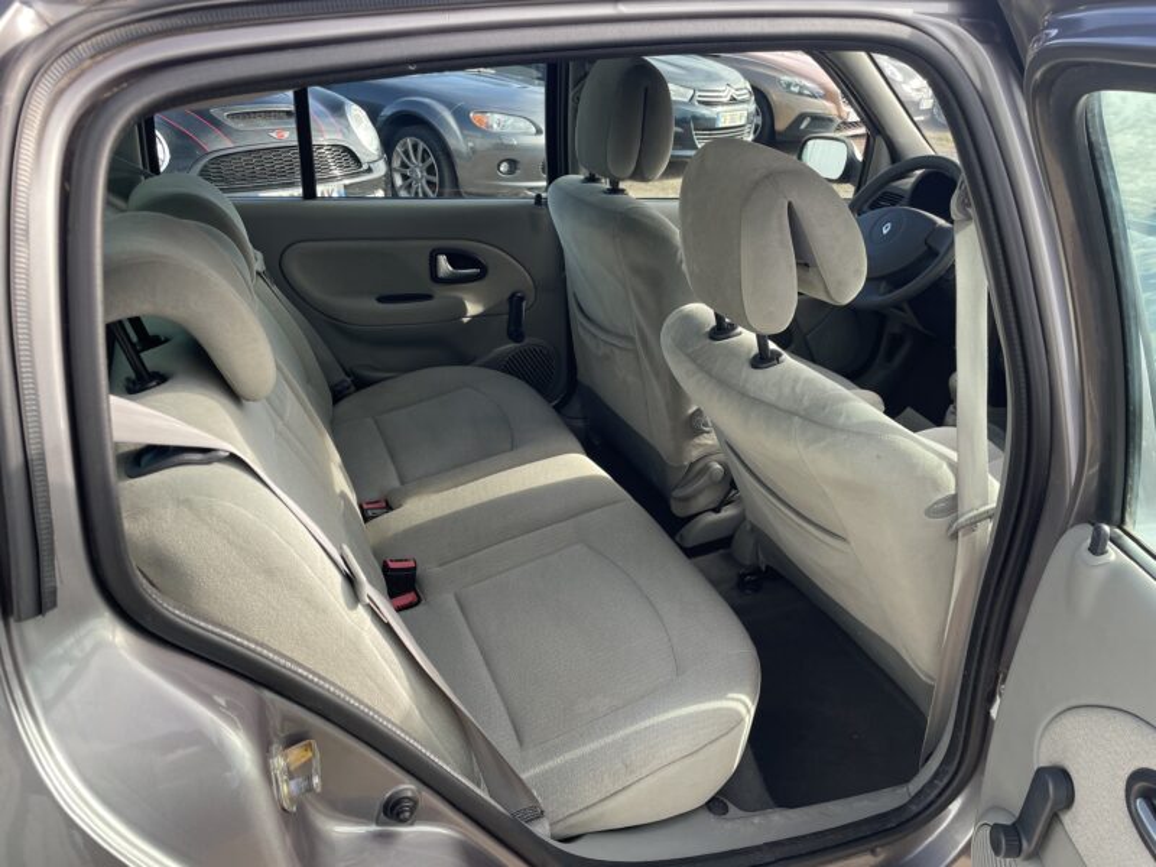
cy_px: 434
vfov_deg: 53.1
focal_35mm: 26
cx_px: 578
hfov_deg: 67.3
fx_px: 868
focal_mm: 4.2
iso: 32
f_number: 1.6
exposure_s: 1/425
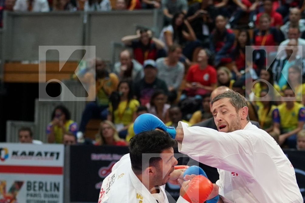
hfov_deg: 10.8
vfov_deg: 7.3
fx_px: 1601
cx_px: 274
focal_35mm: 189
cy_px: 181
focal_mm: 70
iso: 2000
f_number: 2.8
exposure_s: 1/1000
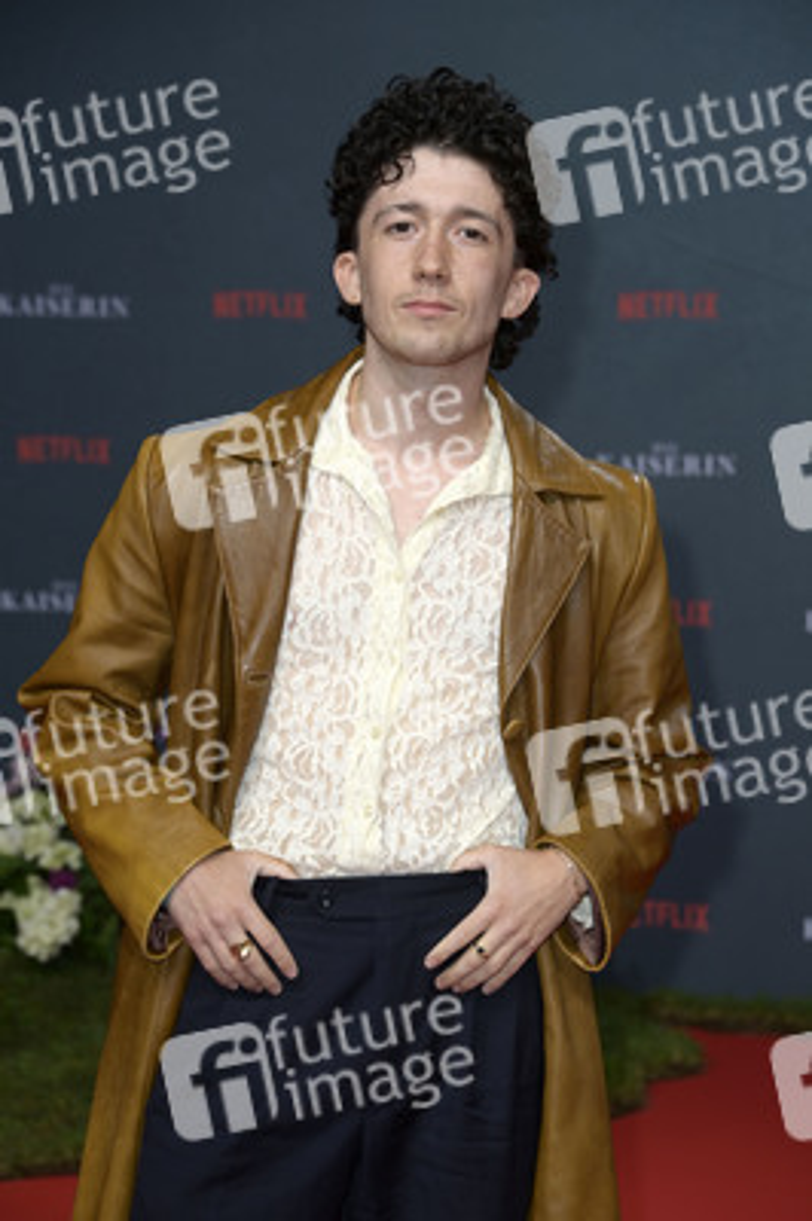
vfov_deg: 16.8
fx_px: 4135
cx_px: 406
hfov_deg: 11.2
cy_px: 610
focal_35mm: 122
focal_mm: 122
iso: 400
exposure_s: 1/250
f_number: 6.3
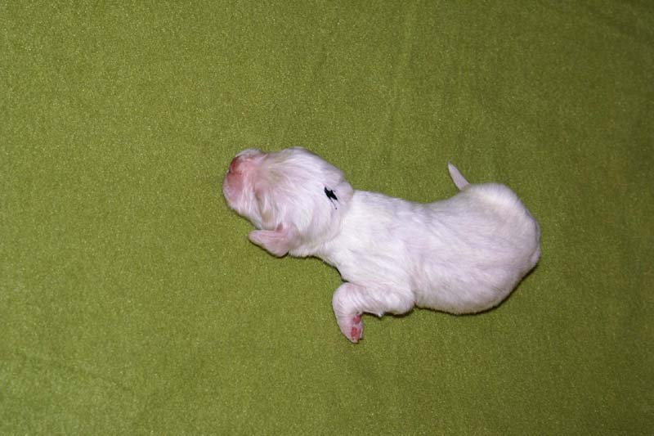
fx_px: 1635
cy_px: 218
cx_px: 327
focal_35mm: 90
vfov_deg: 15.2
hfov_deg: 22.6
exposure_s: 1/80
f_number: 5.6
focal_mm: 60
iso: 400
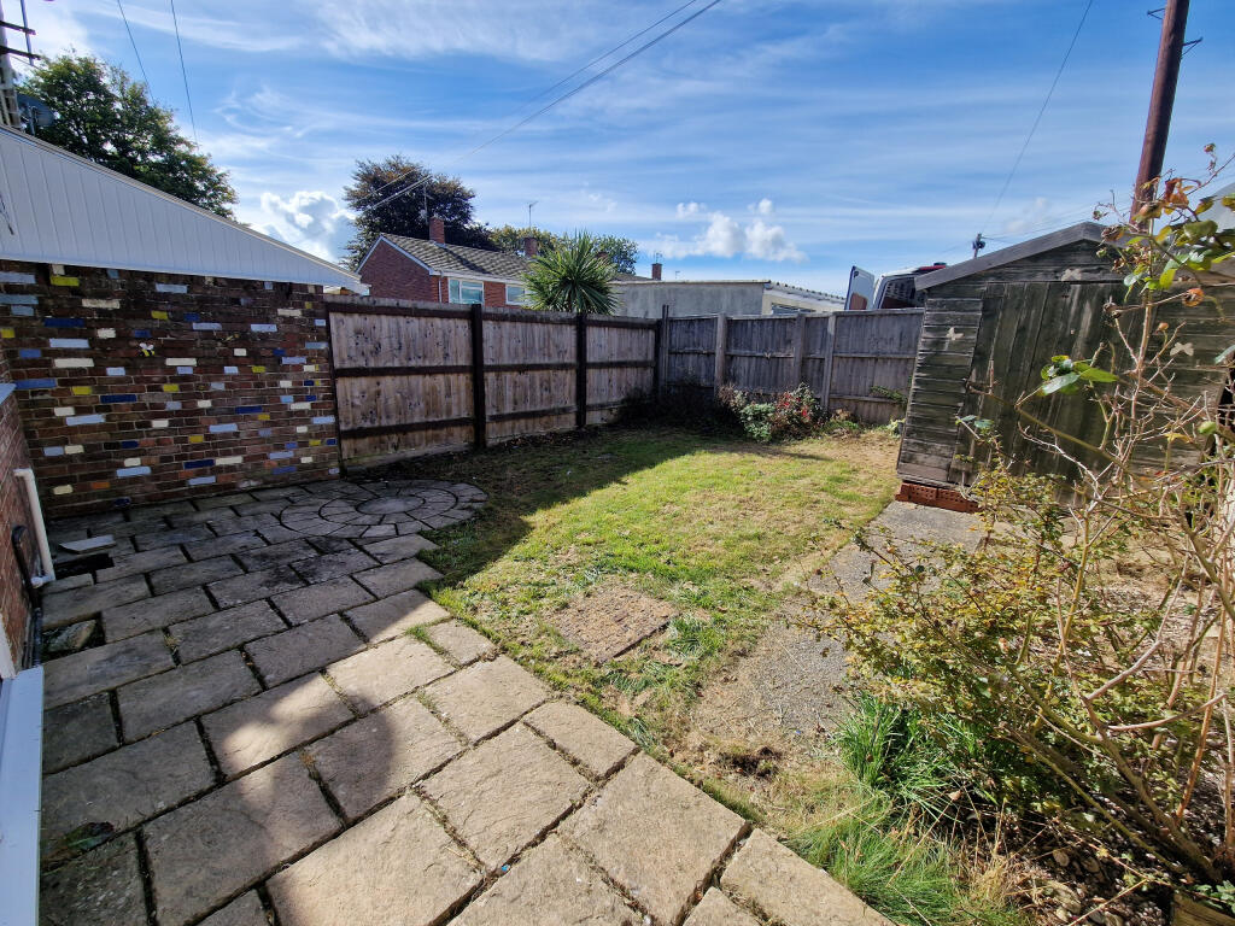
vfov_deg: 89.9
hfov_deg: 106.2
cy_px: 463
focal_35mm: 13
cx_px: 618
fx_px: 464
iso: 50
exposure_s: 1/1876
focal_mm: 2.2
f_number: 2.2
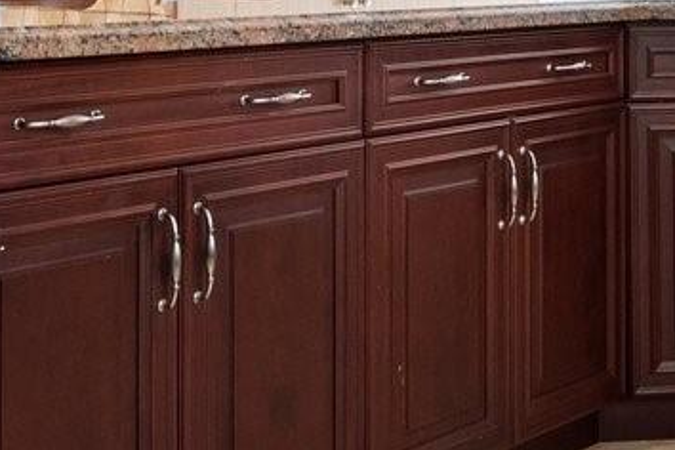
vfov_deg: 16.6
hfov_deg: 25.0
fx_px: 1519
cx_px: 406
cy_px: 49
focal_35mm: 81
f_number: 8
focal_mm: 14
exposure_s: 1/25
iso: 200
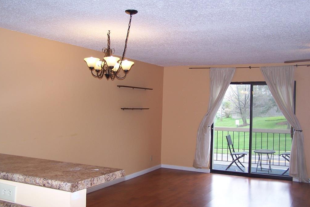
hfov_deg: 48.5
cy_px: 101
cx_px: 153
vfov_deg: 33.4
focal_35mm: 40
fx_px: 344
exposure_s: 1/60
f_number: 2.8
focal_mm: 6.3
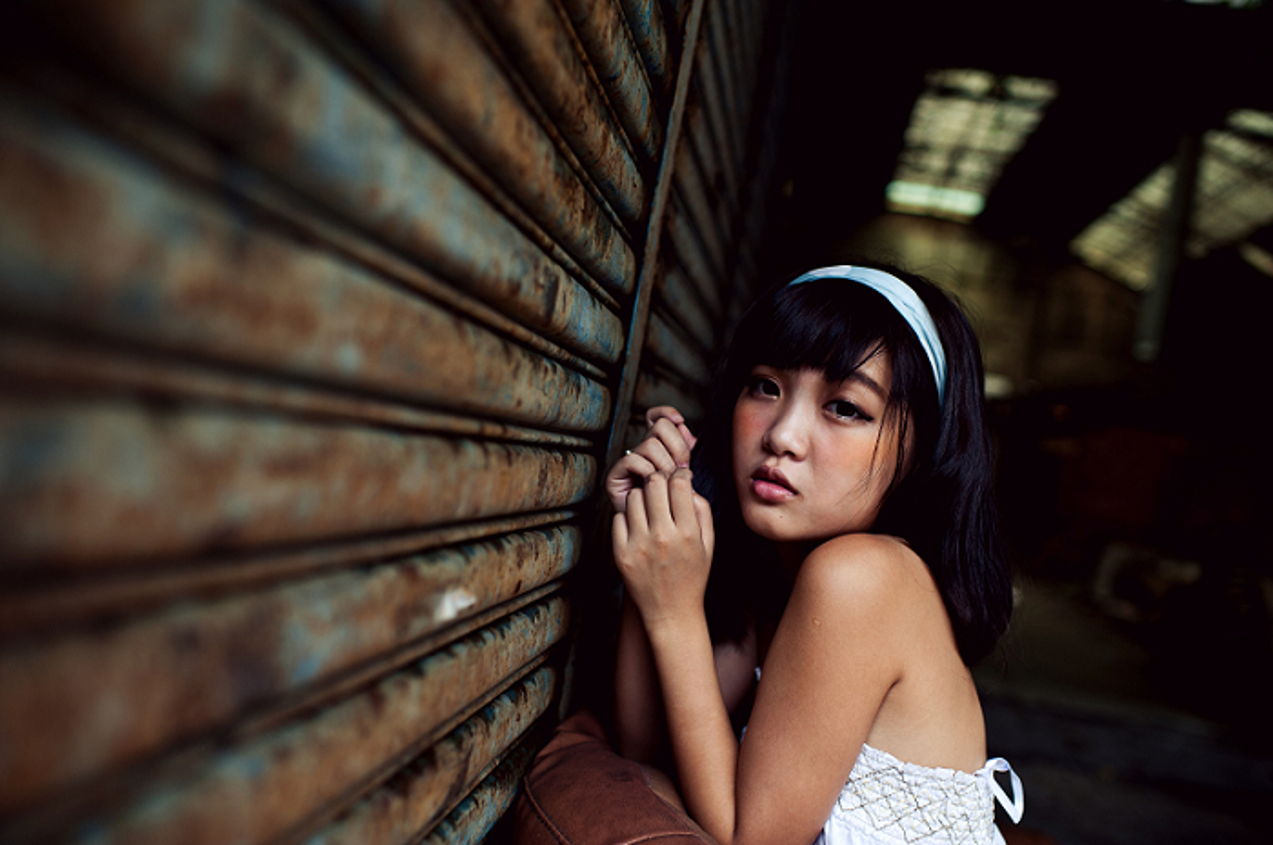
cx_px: 636
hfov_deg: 54.5
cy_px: 422
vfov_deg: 37.8
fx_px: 1236
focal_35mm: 35
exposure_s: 1/640
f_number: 2.5
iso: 200
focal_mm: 35
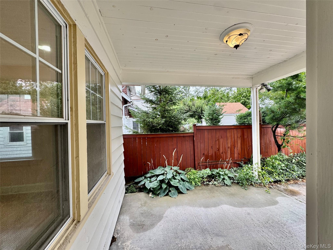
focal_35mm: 14
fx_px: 135
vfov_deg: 85.7
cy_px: 125
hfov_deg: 102.1
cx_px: 166
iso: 40
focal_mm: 2.22
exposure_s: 1/102
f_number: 2.2
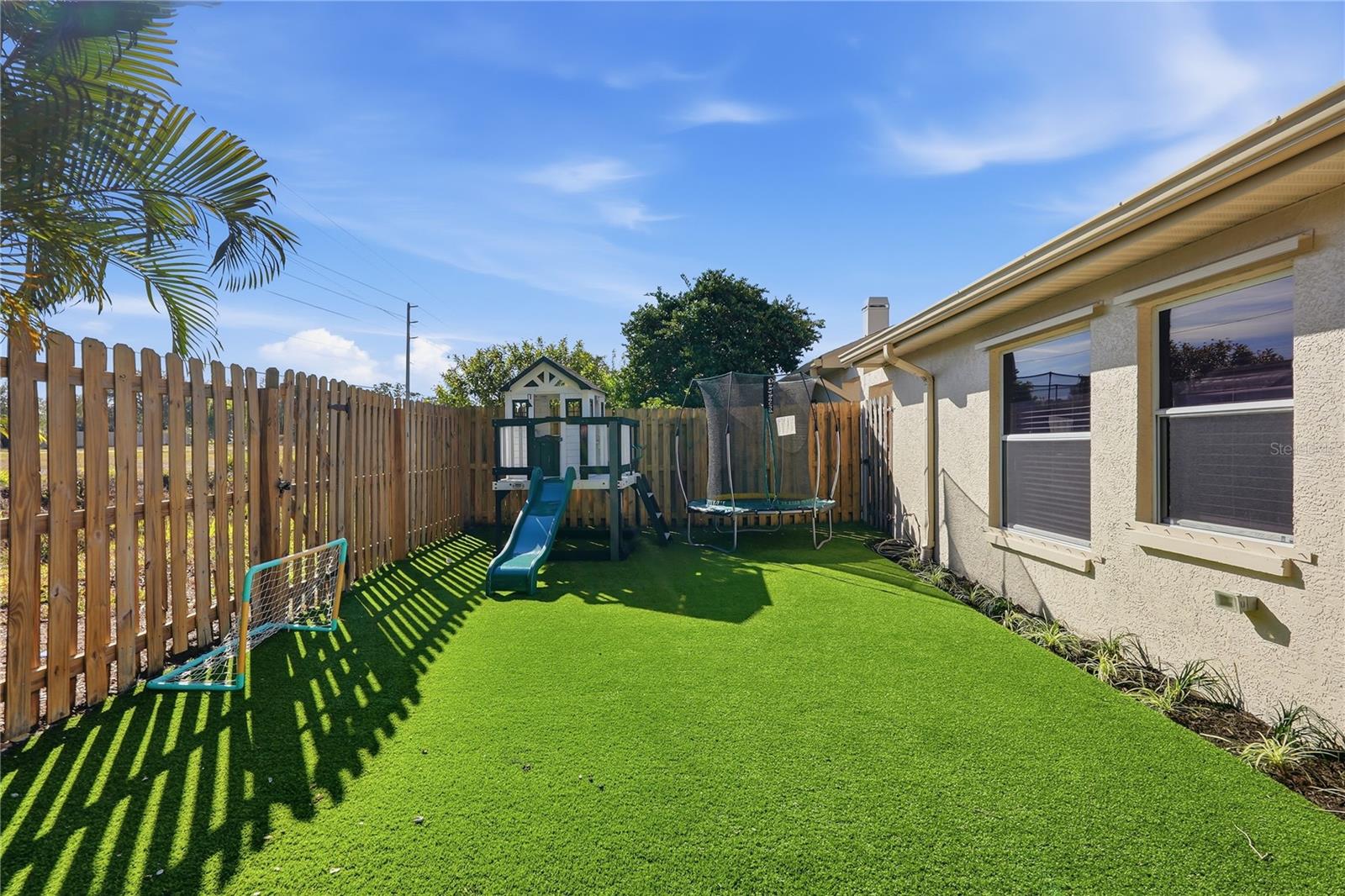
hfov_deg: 95.0
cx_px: 672
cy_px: 448
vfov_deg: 72.0
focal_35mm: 16
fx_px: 616
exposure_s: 1/4000
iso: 80
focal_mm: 16.5
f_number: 9
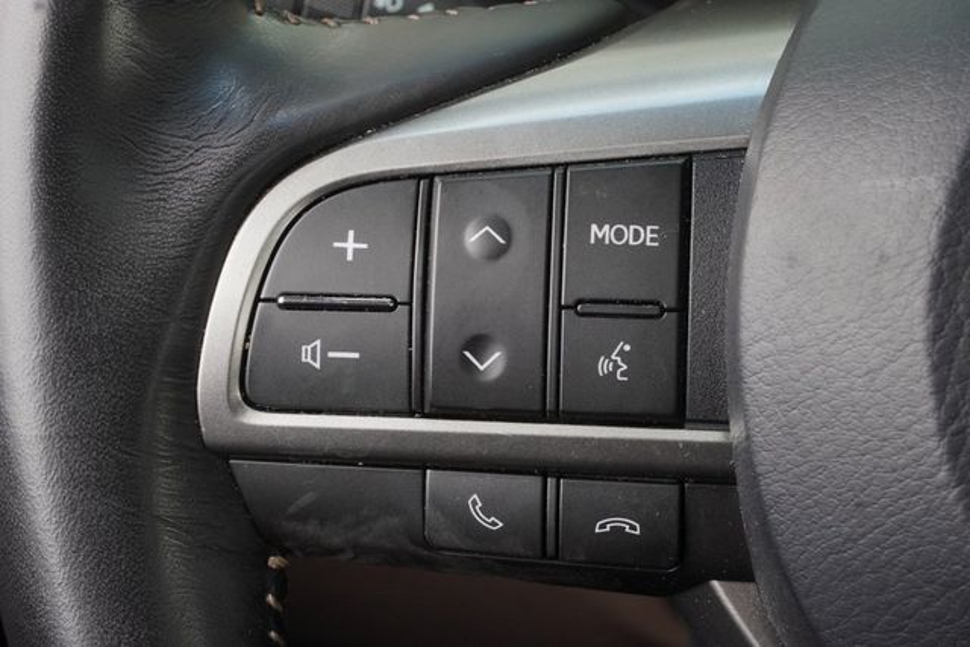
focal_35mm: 64
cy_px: 324
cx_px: 485
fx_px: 1738
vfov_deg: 21.1
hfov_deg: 31.2
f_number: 13
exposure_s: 1/15
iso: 160
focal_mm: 43
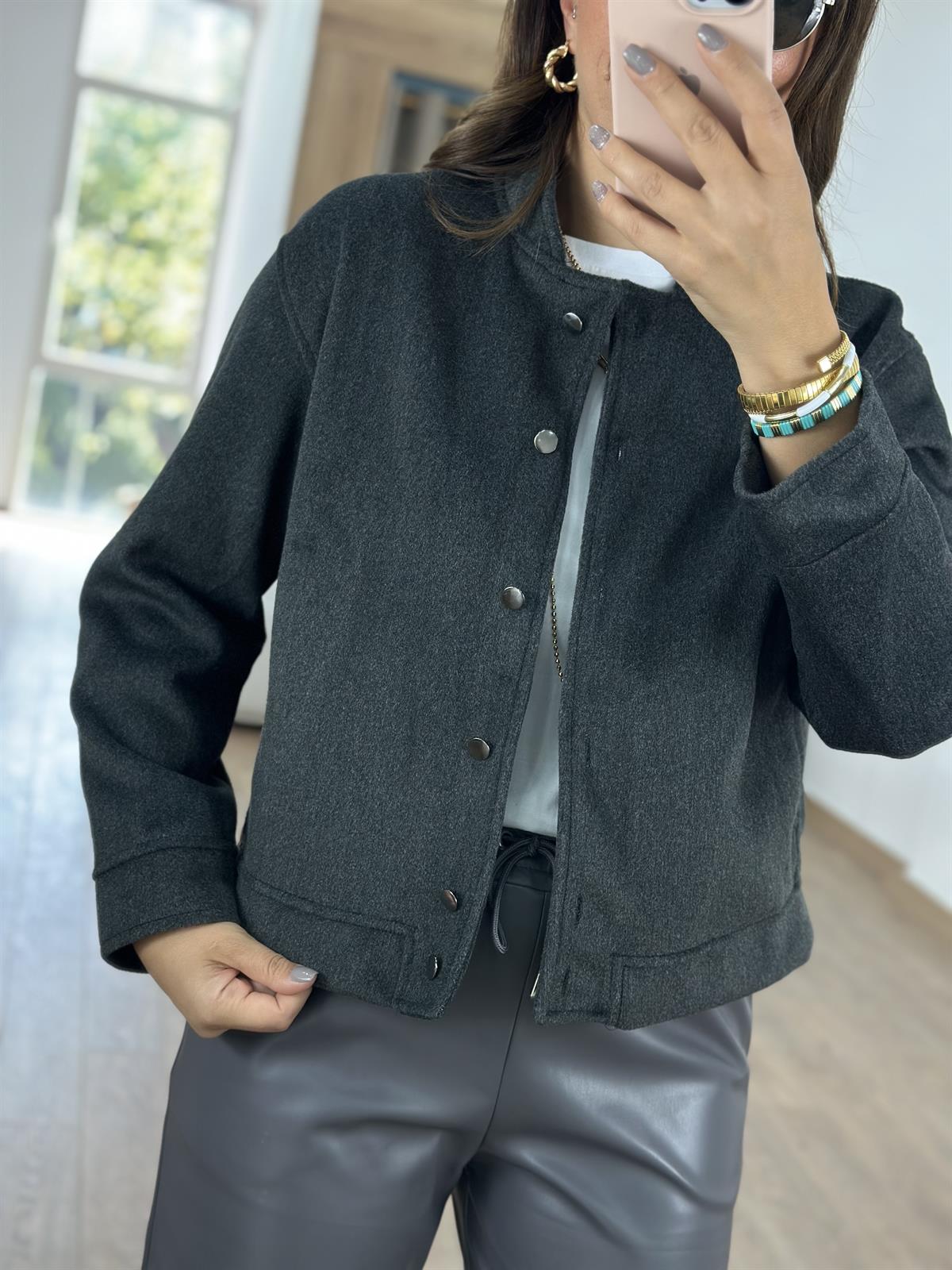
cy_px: 635
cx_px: 476
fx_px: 1760
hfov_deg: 30.3
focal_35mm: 48
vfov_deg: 39.7
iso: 100
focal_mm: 6.86
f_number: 1.78
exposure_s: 1/100
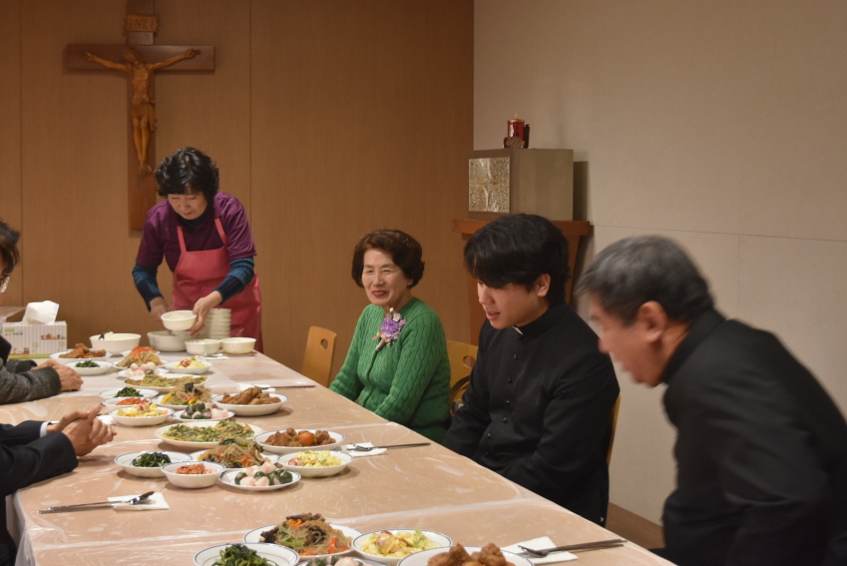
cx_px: 408
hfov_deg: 37.5
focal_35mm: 53
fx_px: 1248
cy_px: 236
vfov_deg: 25.5
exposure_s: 1/60
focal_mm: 30
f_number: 4.2
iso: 1000
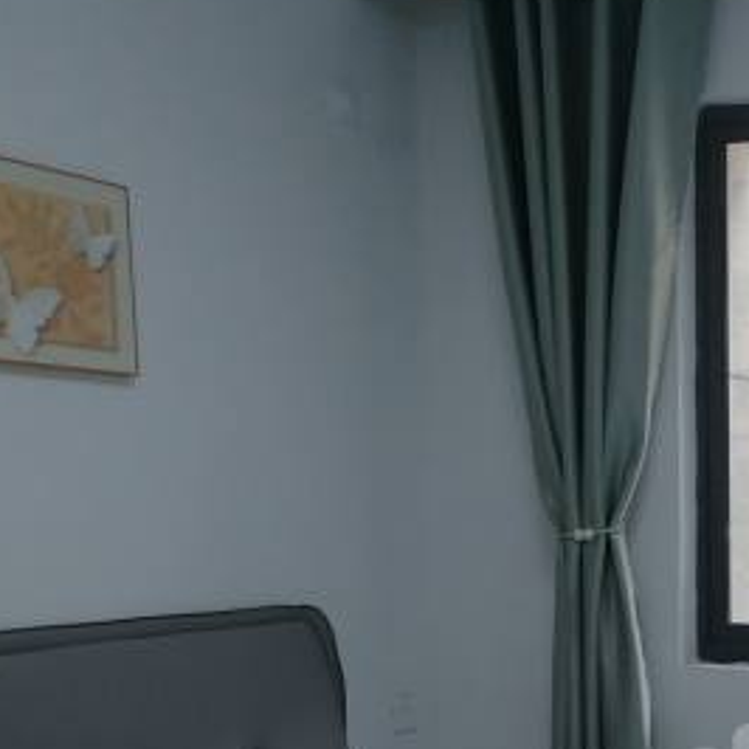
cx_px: 867
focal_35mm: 69
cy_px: 802
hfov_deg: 23.2
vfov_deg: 23.6
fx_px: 1689
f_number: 1.8
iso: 80
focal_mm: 5.4
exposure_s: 1/50
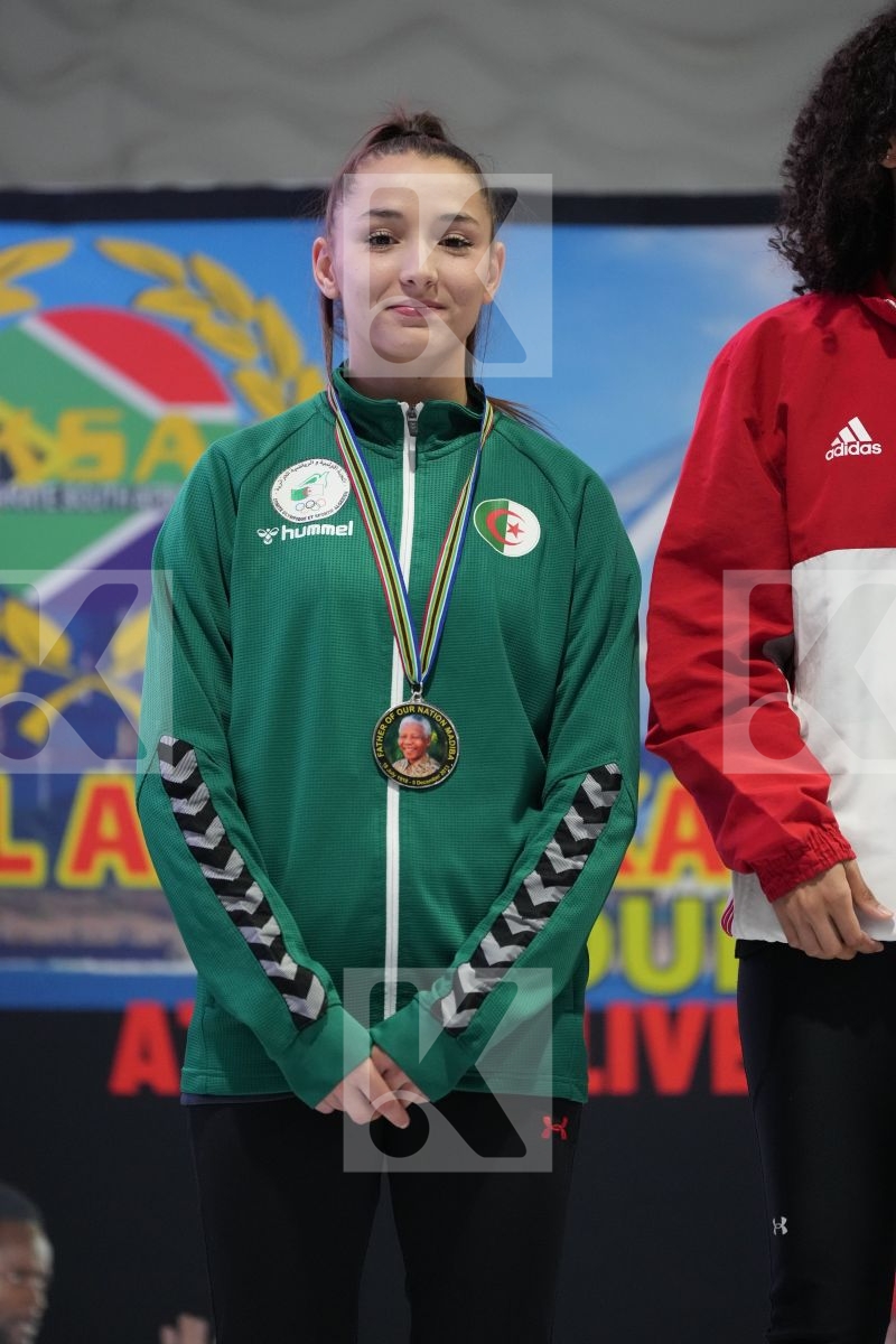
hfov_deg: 6.9
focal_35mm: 200
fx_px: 7466
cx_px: 448
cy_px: 672
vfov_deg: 10.3
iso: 3200
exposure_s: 1/250
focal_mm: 200
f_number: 2.8
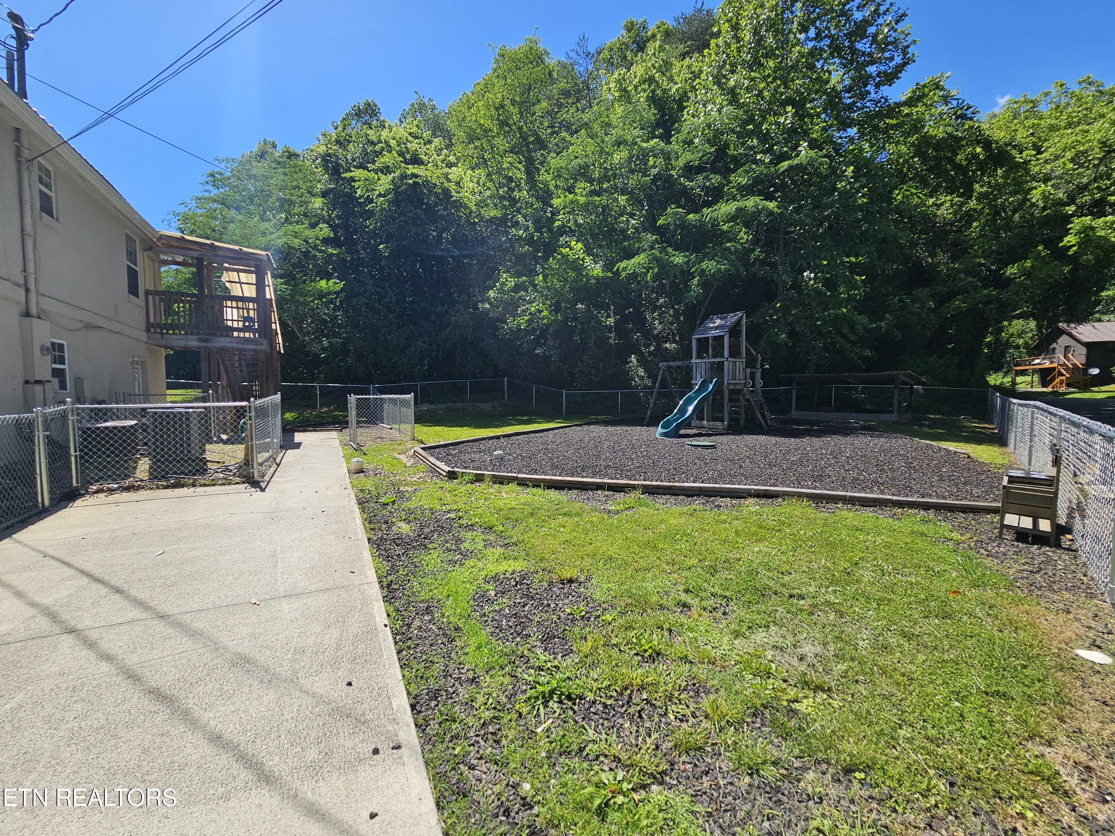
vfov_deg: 89.9
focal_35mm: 13
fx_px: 419
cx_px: 558
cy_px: 418
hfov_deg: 106.2
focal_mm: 2.2
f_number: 2.2
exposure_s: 1/1737
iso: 50
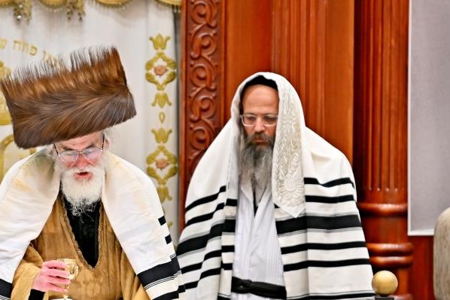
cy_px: 172
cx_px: 65
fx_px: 6421
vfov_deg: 2.7
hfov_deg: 4.0
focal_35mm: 514
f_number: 2.8
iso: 160
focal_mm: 200
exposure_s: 1/250
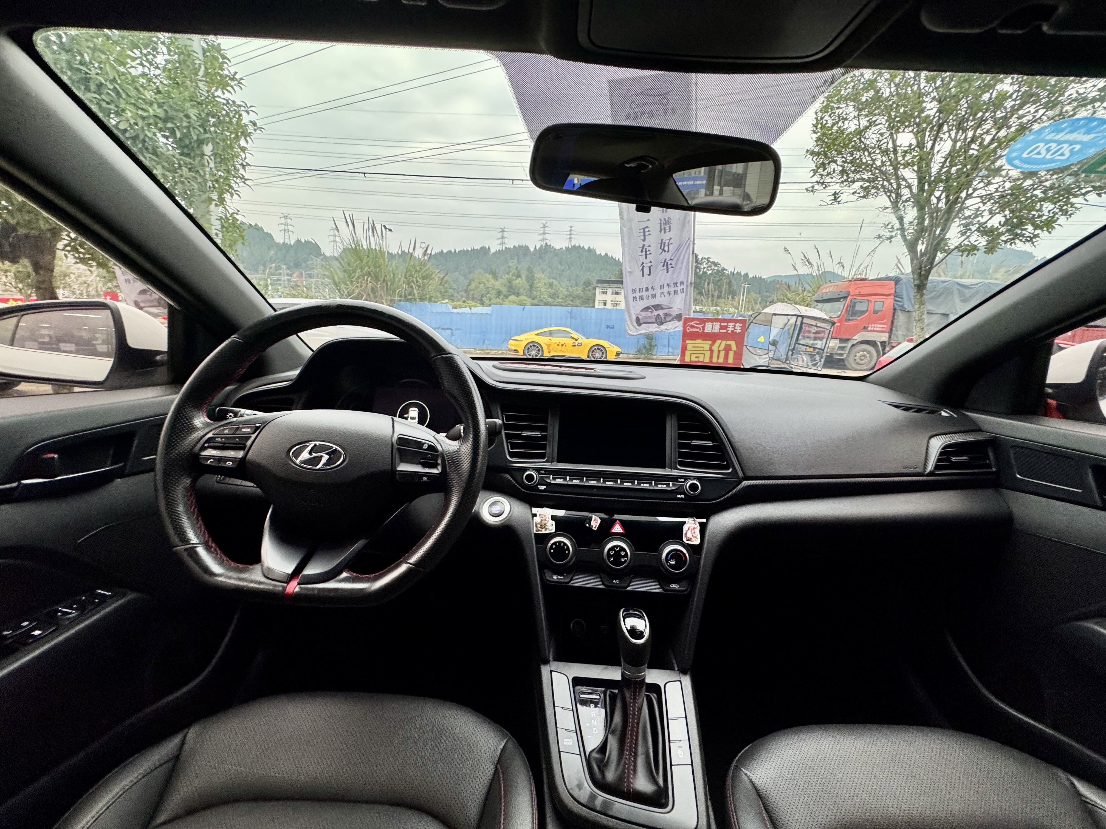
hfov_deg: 102.1
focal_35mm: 14
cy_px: 414
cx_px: 553
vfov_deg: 85.7
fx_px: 447
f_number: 2.2
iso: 200
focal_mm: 2.22
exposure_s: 1/99
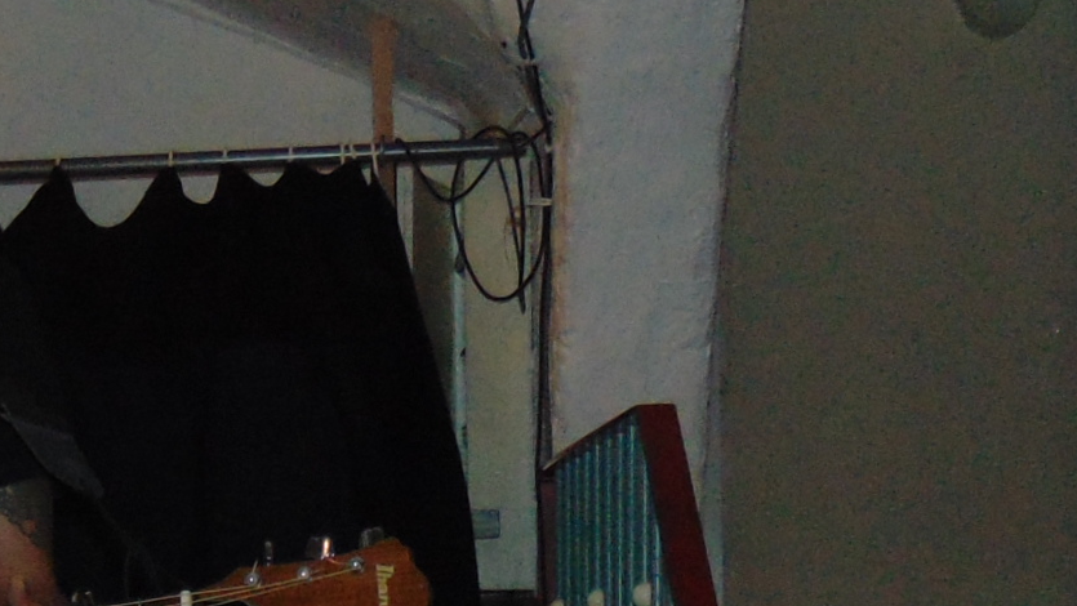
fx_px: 3399
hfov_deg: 17.2
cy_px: 728
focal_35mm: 119
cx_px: -224
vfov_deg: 10.0
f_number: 3
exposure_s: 1/30
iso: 200
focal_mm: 4.5
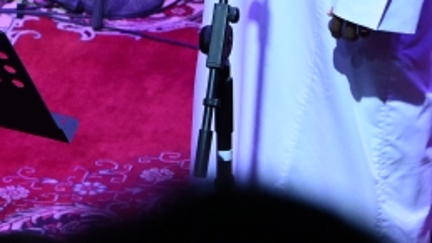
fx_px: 6127
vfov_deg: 2.3
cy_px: -283
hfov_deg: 4.0
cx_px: -226
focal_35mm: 535
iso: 4000
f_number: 5.6
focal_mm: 110
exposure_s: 1/160
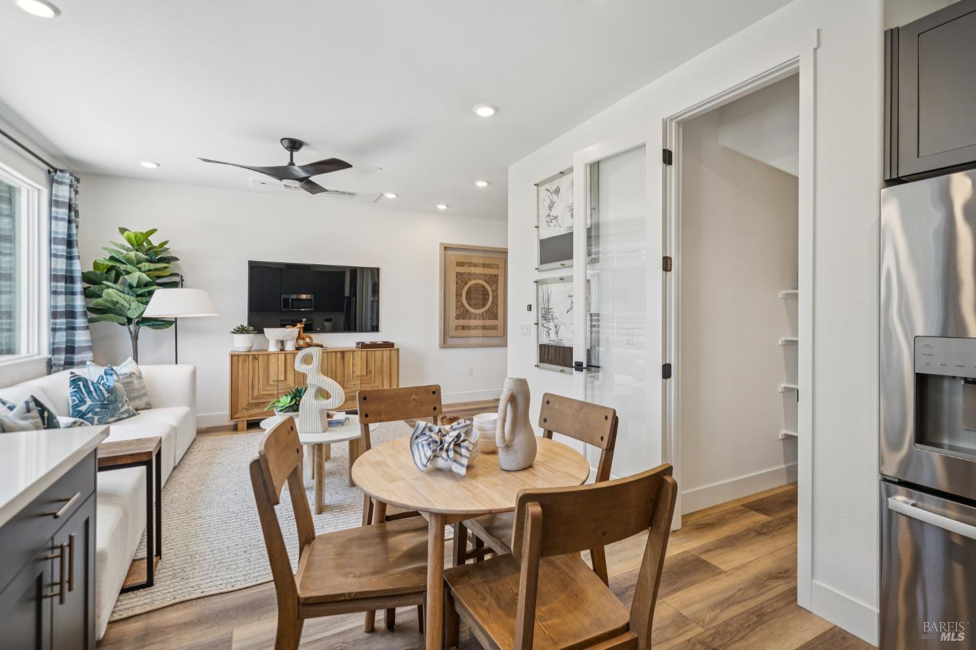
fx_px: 407
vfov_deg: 77.3
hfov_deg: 100.4
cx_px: 488
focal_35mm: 15
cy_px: 325
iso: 100
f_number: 4
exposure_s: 1/40
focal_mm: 15
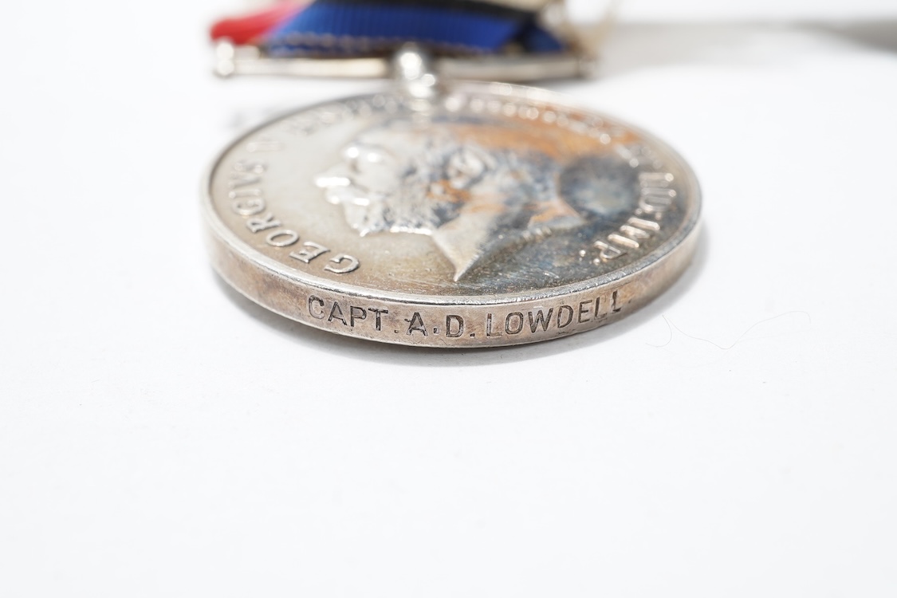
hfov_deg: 43.6
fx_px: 1121
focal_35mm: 45
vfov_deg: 29.9
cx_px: 448
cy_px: 299
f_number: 18
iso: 100
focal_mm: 30
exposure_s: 1/100
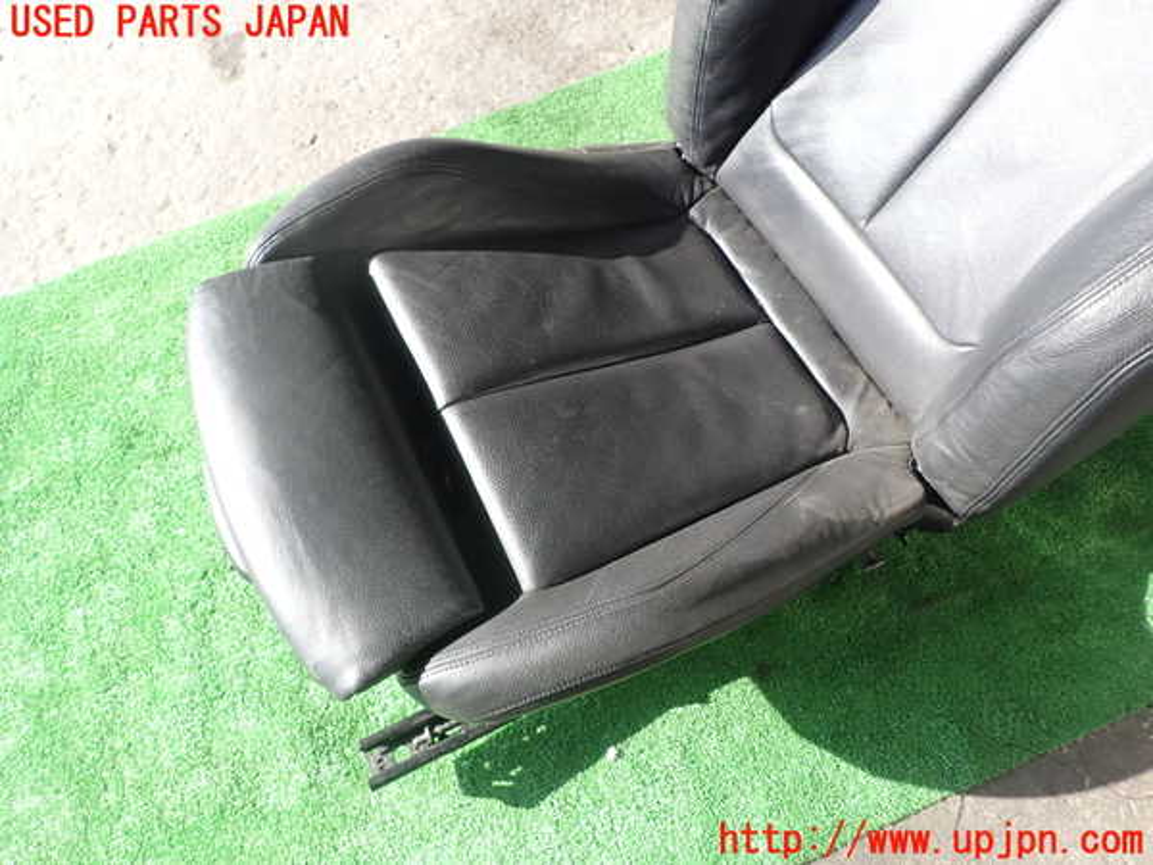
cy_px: 432
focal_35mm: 25
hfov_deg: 69.4
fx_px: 833
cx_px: 576
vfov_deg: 54.9
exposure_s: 1/250
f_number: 2.8
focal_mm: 4.5
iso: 100
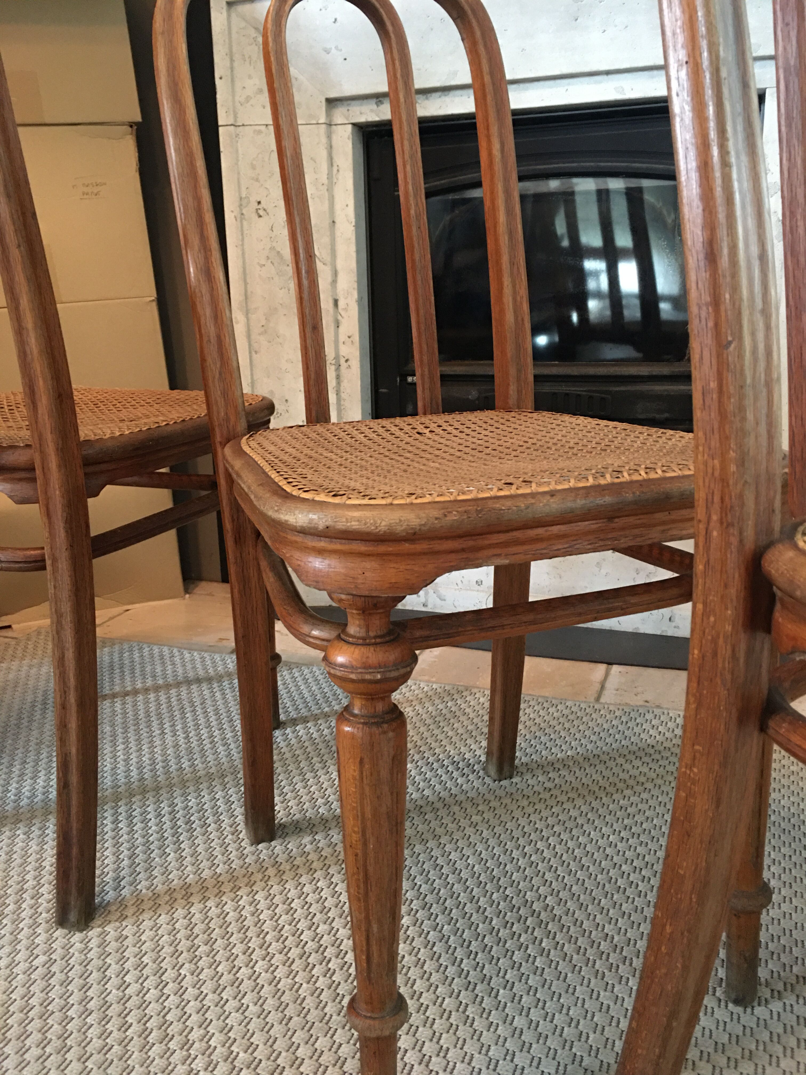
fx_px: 900
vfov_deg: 61.7
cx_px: 403
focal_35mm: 29
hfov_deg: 48.2
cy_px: 538
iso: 160
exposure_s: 1/8
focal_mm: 4.15
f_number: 2.2
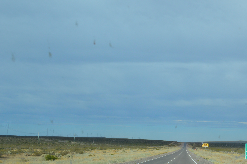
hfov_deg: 33.6
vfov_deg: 23.7
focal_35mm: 57
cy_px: 93
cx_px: 212
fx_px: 391
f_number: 8
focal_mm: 22
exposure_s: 1/250
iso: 100
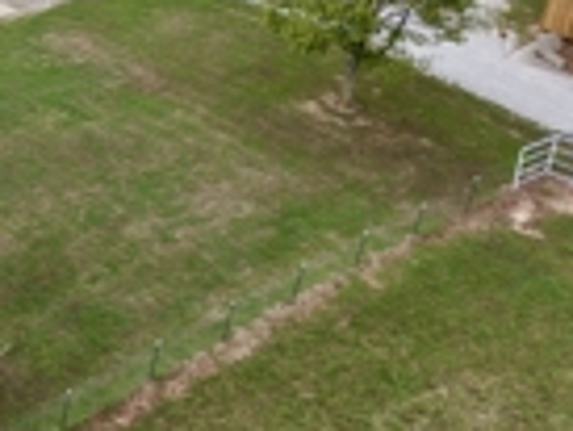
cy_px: 75
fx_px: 1160
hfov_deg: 23.4
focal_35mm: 70
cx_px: -238
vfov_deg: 20.8
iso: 100
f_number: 1.8
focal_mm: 8.67
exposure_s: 1/1000
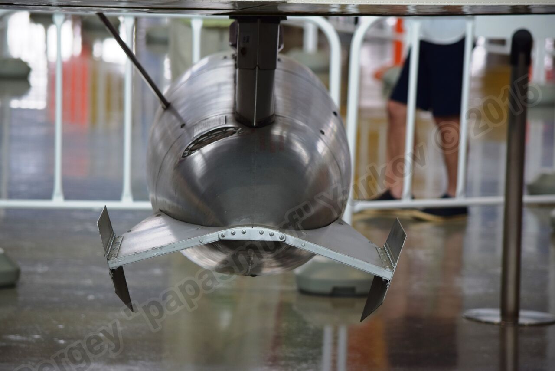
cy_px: 186
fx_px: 3124
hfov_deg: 10.2
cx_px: 278
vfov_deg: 6.8
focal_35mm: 202
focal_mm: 135
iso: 400
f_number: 4.8
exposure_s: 1/60
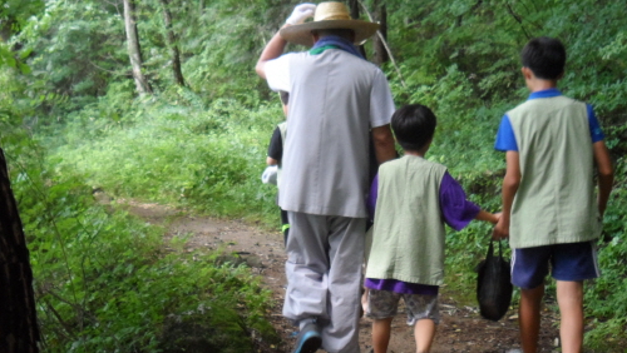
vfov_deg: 18.8
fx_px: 1065
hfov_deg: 32.8
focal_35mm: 64
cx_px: 326
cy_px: 203
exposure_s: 1/45
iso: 200
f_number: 4.2
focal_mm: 7.8
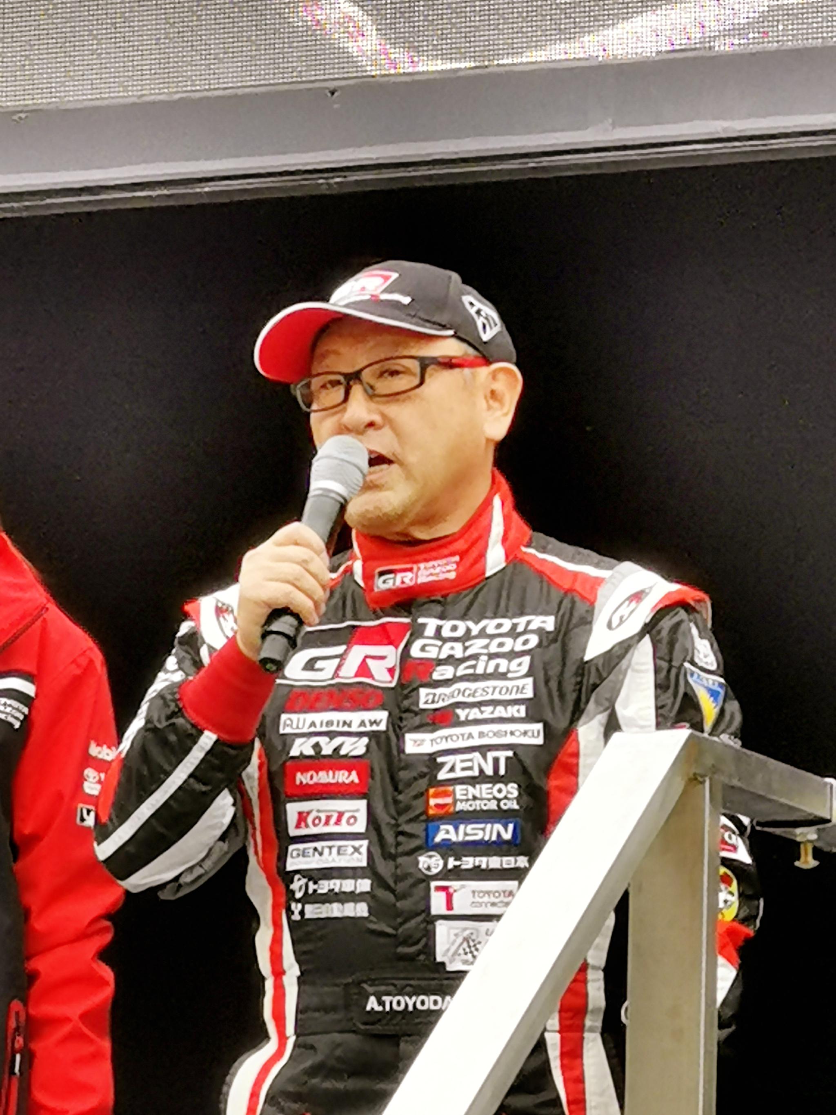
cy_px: 558
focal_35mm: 224
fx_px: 7214
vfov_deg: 8.8
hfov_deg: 6.6
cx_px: 418
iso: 50
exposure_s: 1/307
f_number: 2.4
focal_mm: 3.95
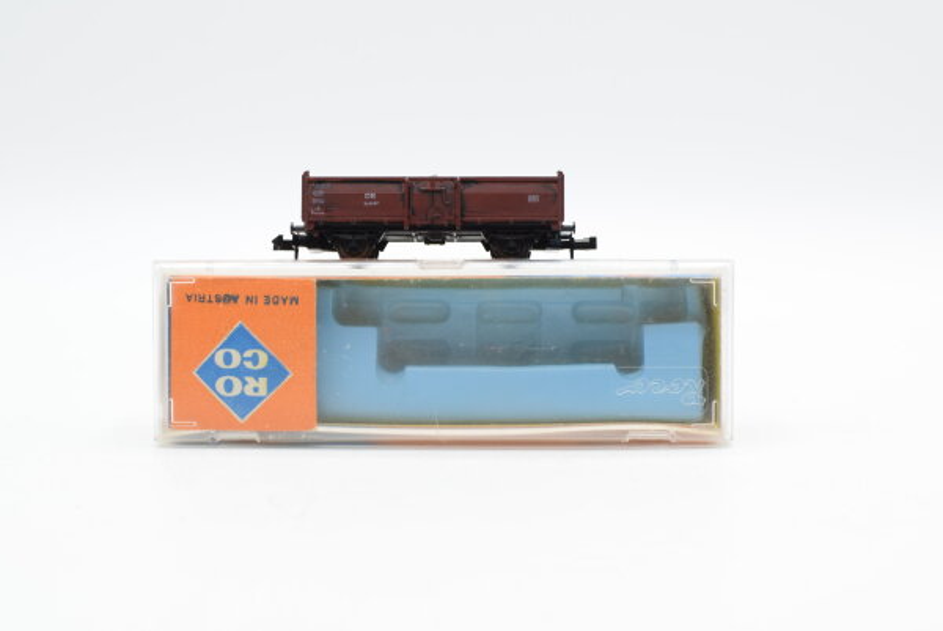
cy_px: 316
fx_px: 1376
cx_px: 472
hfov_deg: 37.8
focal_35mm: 52
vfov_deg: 25.8
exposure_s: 1/200
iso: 640
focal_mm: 35
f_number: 8
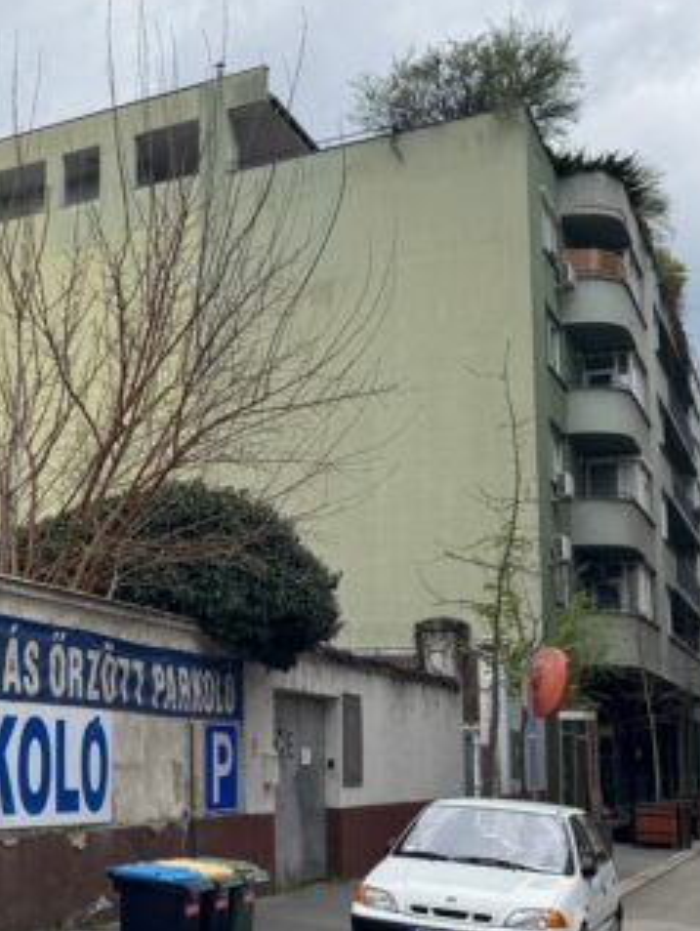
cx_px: -91
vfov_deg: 38.7
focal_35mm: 49
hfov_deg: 27.0
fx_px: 1319
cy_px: 556
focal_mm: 6.76
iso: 80
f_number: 1.78
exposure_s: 1/1869
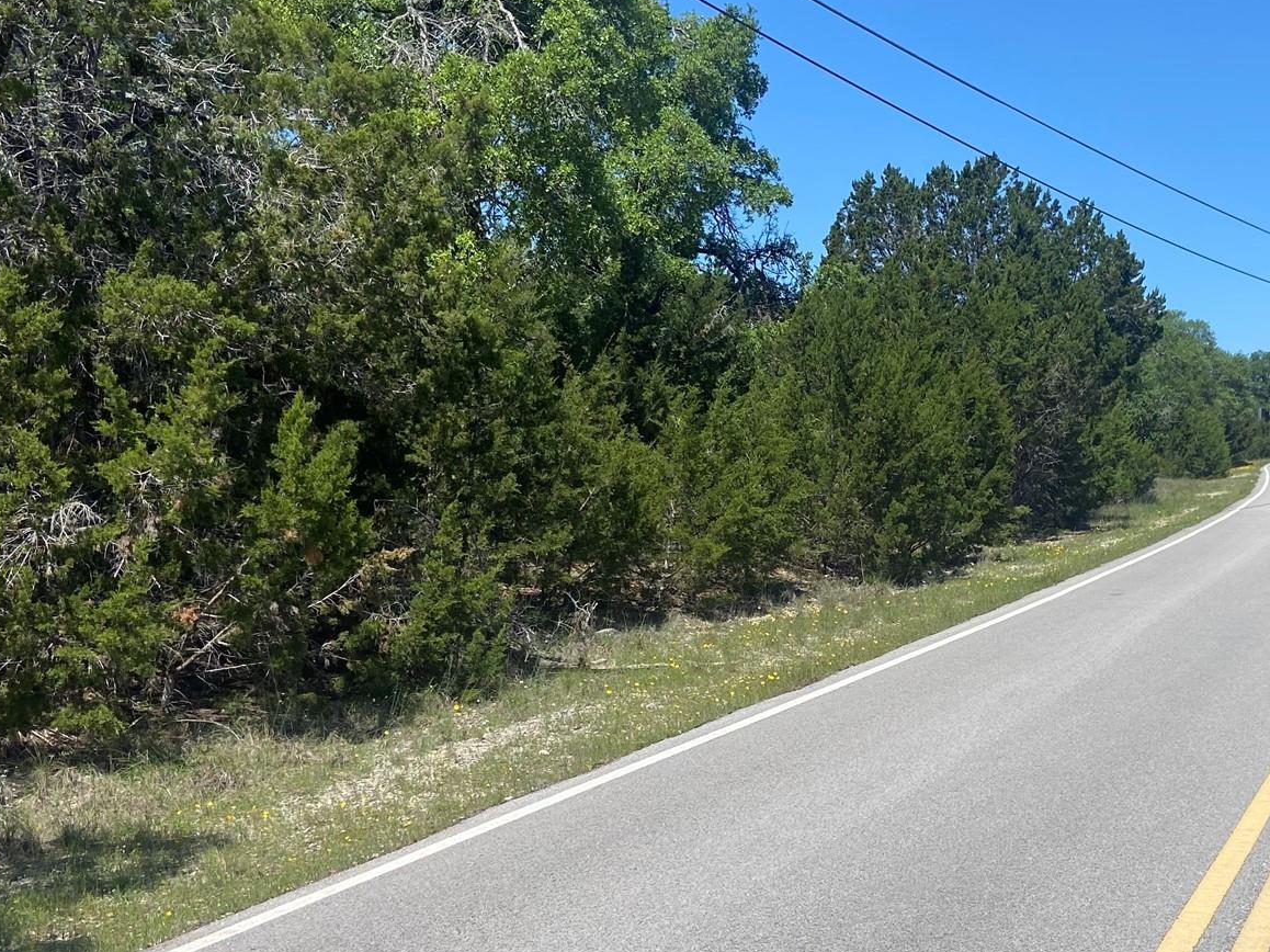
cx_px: 779
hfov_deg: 41.0
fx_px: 1687
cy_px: 546
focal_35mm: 46
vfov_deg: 31.5
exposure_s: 1/2817
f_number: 1.8
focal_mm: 4.25
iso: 32
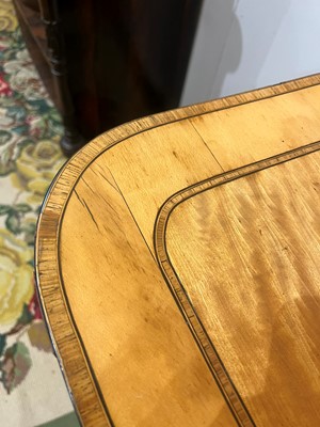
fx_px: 320
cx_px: 160
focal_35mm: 26
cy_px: 214
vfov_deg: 67.3
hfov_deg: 53.1
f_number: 1.6
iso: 125
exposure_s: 1/50
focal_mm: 5.1
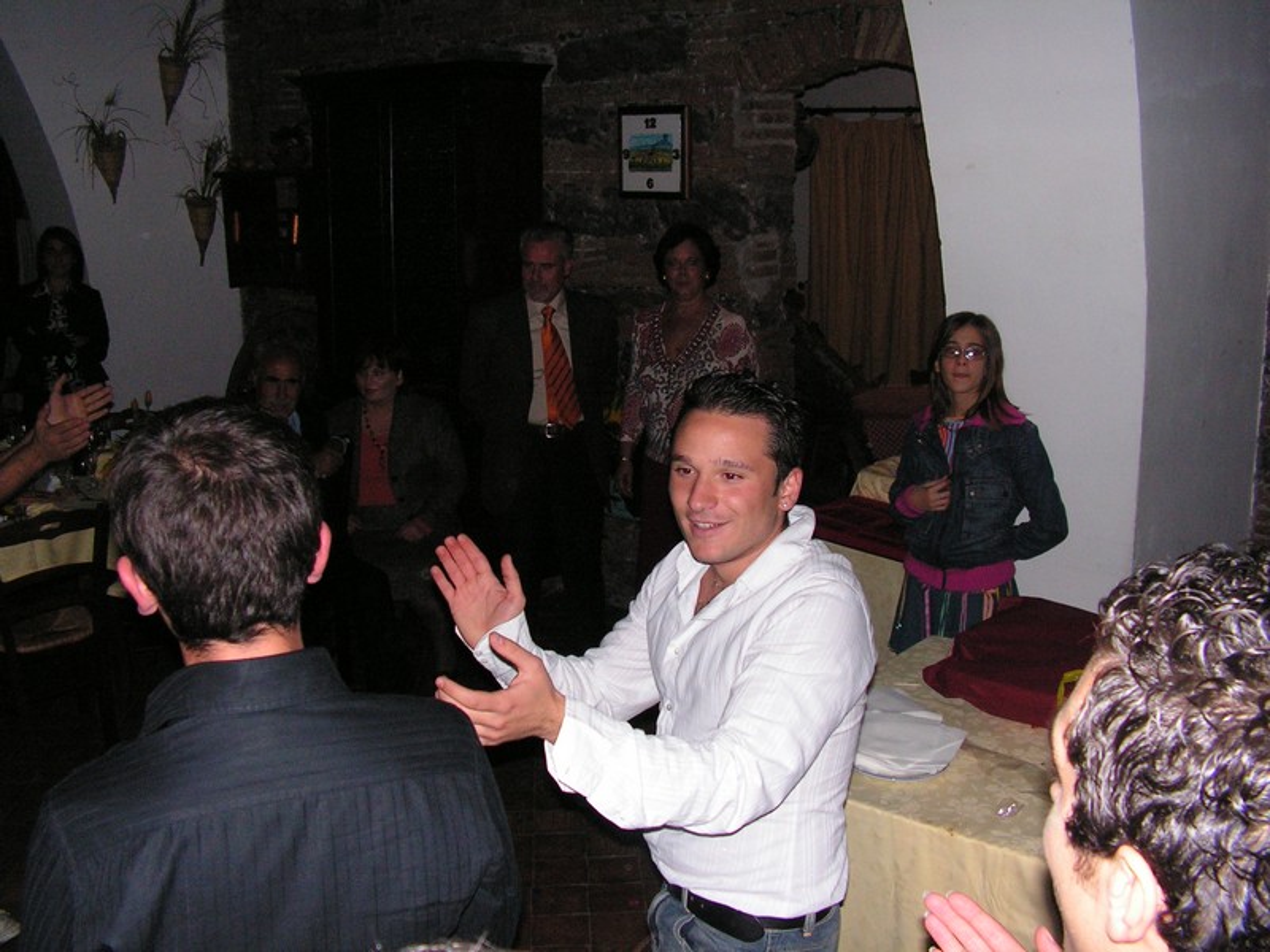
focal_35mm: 37
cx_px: 635
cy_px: 476
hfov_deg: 50.1
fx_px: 1357
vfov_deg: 38.7
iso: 200
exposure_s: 1/40
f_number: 3.2
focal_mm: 6.2
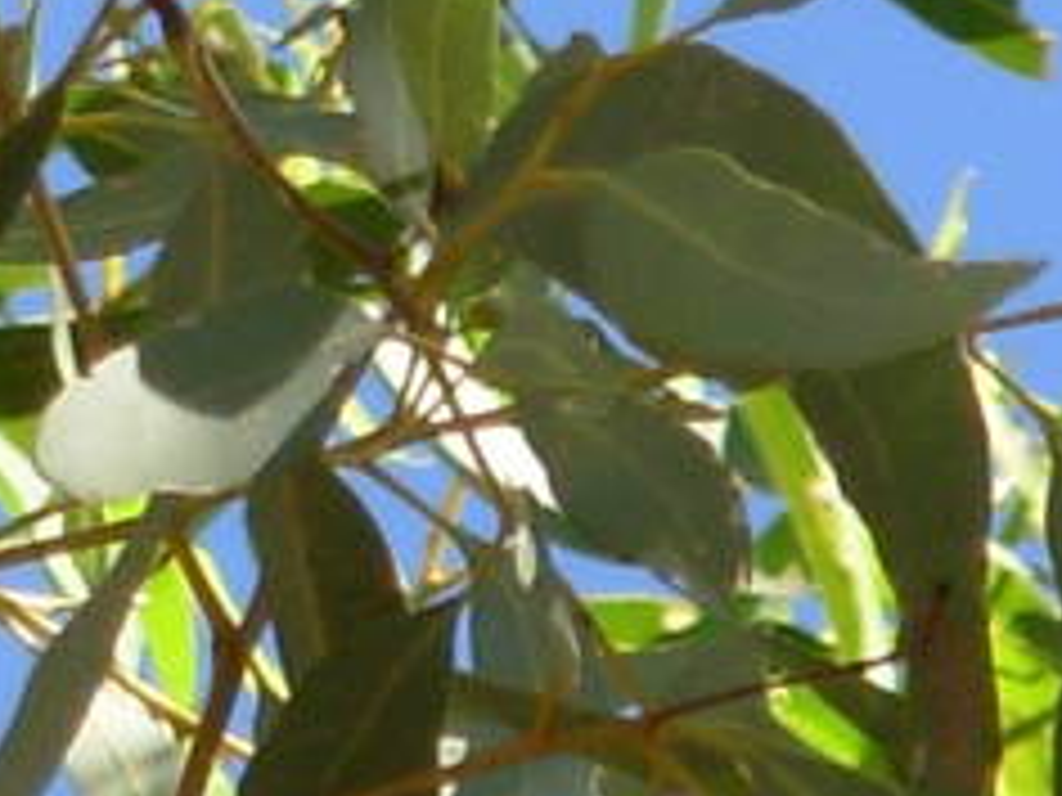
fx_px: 39484
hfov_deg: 1.5
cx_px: -1228
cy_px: -279
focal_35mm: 1287
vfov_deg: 1.2
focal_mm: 31.4
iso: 50
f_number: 5
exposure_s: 1/197
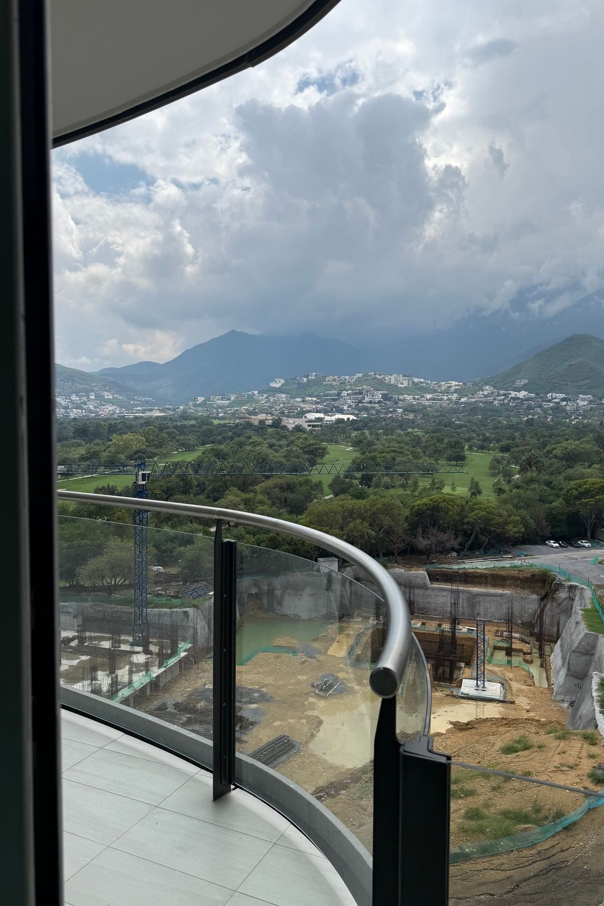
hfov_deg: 51.2
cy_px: 453
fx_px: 629
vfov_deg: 71.5
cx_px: 337
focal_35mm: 25
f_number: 1.78
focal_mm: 6.76
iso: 80
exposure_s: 1/9091
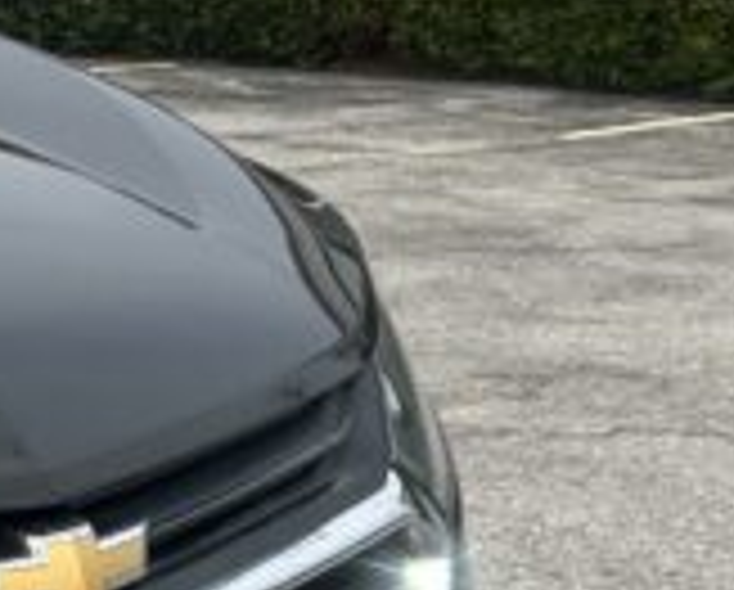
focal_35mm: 159
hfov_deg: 10.9
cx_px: -815
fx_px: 3460
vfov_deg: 9.7
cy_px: 410
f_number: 1.5
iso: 50
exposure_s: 1/3831
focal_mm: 5.7
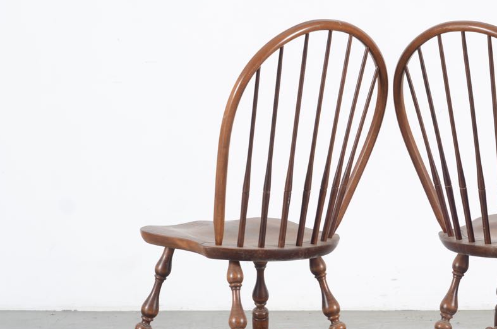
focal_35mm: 122
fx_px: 1681
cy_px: 190
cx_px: 400
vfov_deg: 11.2
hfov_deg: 16.7
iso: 100
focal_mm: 50
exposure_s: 1/125
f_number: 5.6
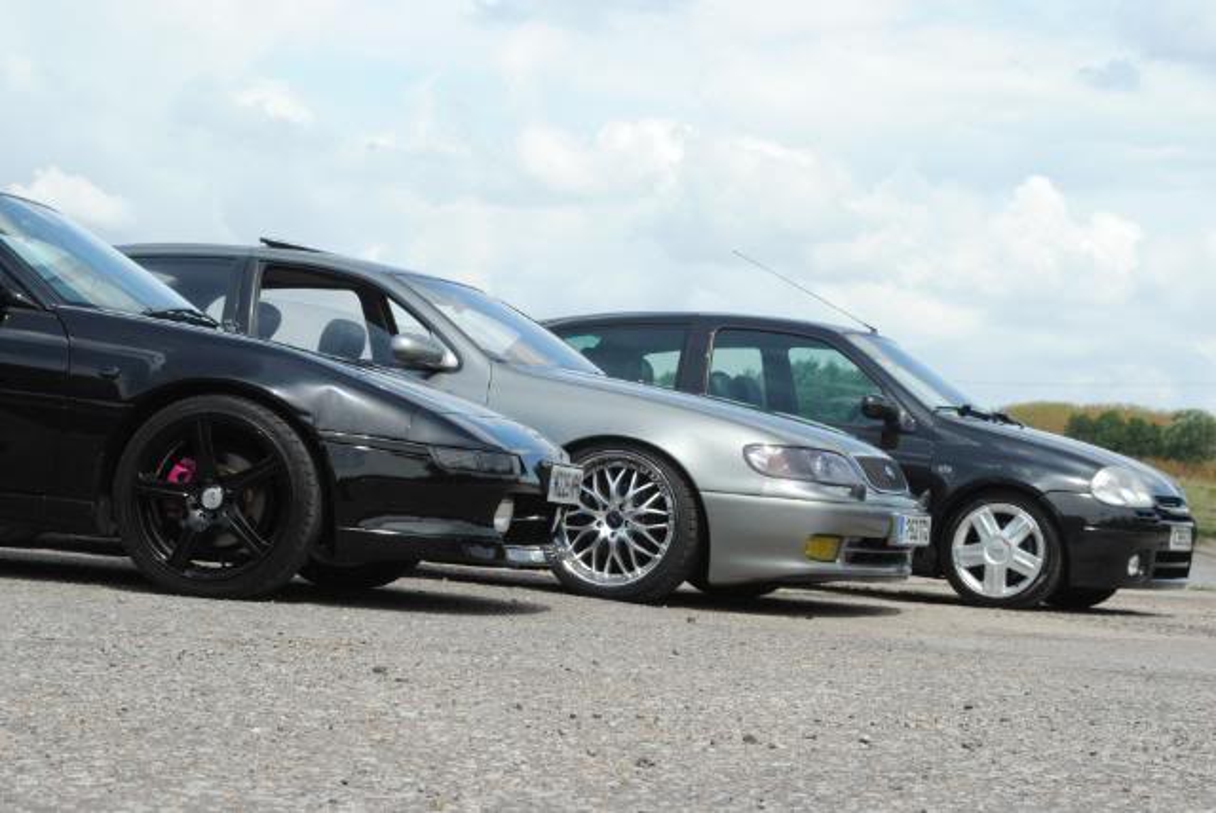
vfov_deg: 16.6
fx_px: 2789
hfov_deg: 24.6
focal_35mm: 82
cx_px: 608
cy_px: 406
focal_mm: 55
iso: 400
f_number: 14
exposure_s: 1/250
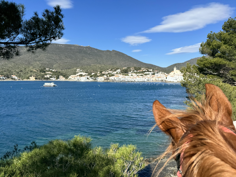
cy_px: 88
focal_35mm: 24
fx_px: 164
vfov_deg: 56.8
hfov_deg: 71.6
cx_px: 118
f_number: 1.78
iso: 80
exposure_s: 1/4310
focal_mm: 6.76
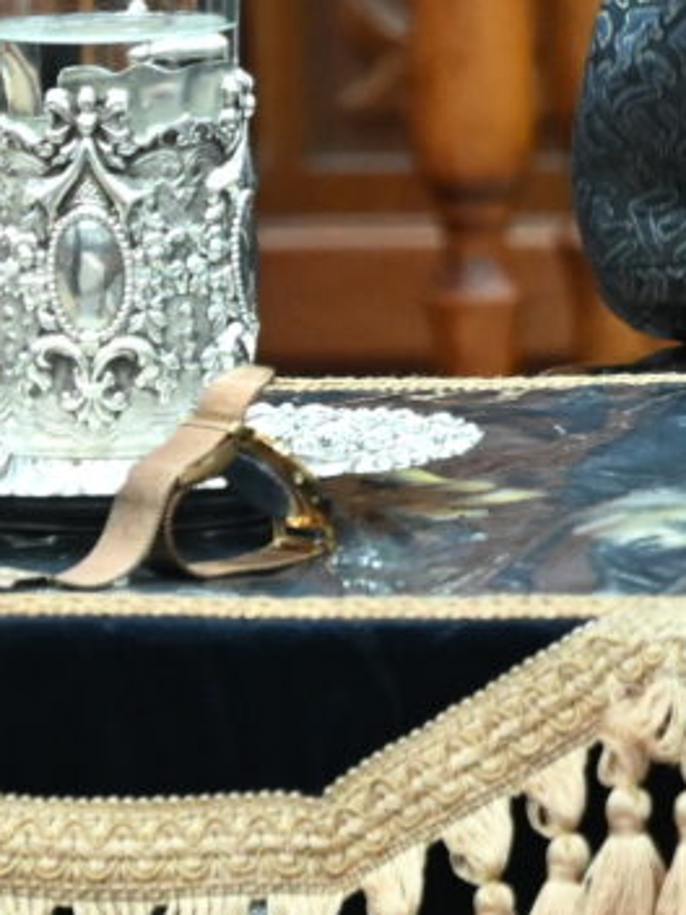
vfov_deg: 2.4
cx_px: 1798
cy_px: -344
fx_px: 22196
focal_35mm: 840
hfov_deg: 1.8
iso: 2000
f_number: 5
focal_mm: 120
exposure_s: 1/200
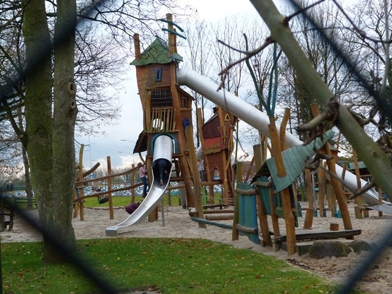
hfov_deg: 33.8
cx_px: 196
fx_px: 645
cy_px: 147
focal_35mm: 57
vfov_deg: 25.7
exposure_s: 1/60
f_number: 3.2
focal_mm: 10.2
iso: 320
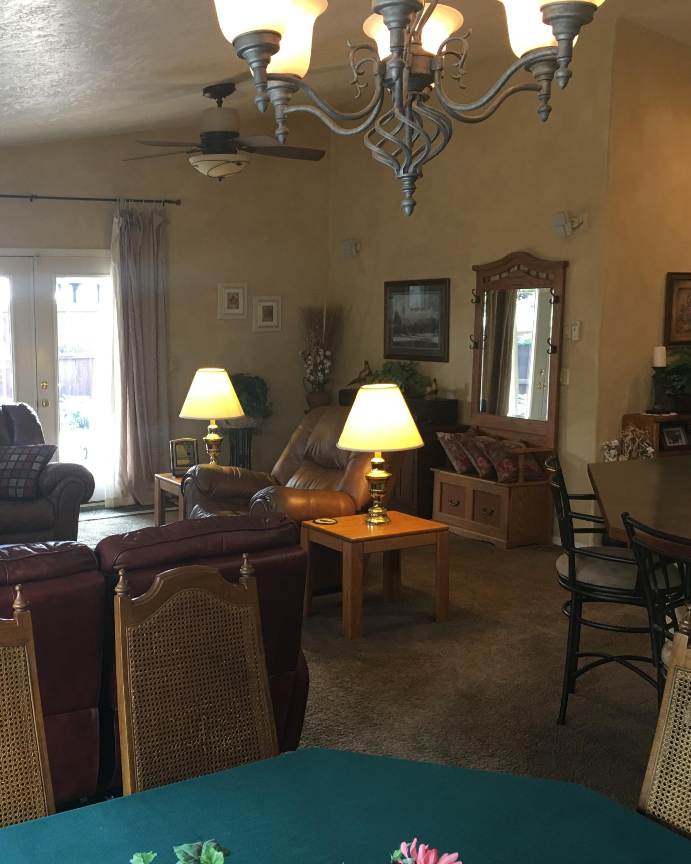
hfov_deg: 38.4
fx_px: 971
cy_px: 433
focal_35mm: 38
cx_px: 194
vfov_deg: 47.9
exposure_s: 1/15
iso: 32
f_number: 2.2
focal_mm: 4.15
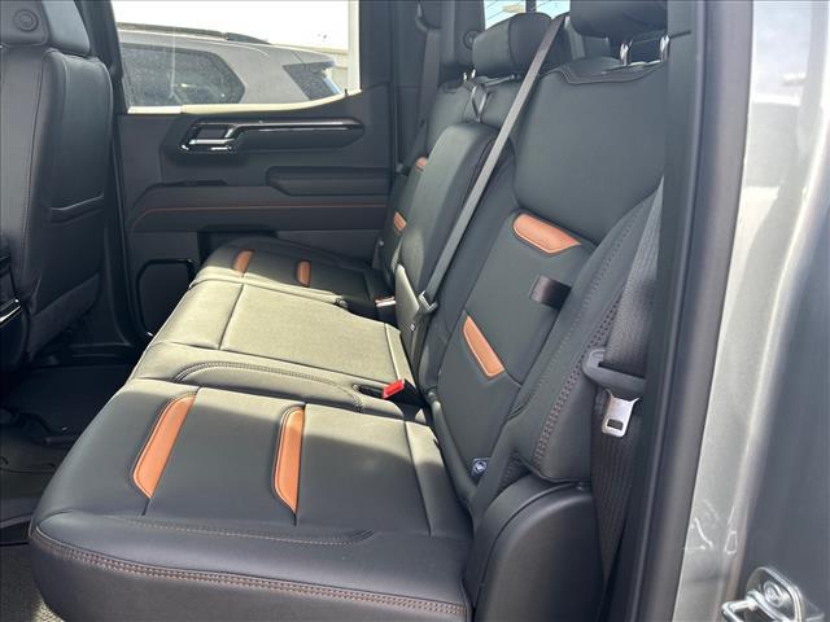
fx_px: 623
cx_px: 415
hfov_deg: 67.3
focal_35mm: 26
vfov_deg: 53.1
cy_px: 311
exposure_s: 1/121
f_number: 1.5
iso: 40
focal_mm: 5.7
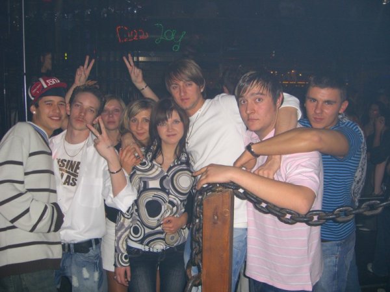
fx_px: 428
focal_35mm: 38
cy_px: 146
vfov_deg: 37.7
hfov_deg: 49.0
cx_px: 195
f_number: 2.8
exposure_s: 1/60
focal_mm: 7.9
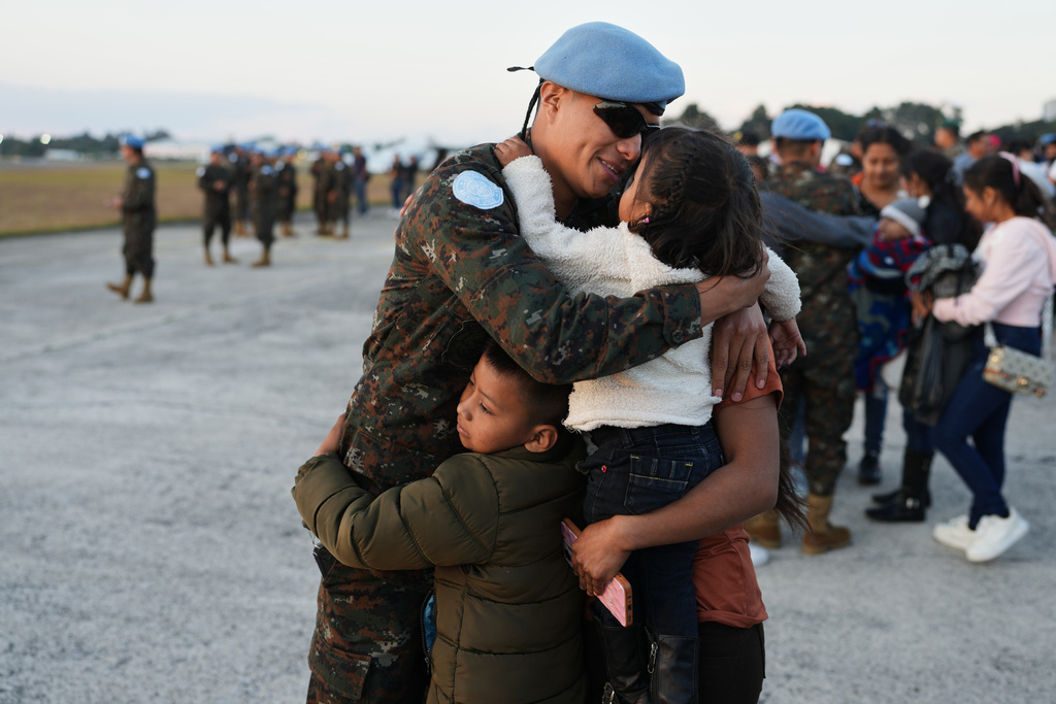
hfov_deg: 54.4
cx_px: 528
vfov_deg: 37.9
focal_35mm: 35
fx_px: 1027
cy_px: 352
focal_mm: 35
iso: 125
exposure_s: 1/160
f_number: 2.5
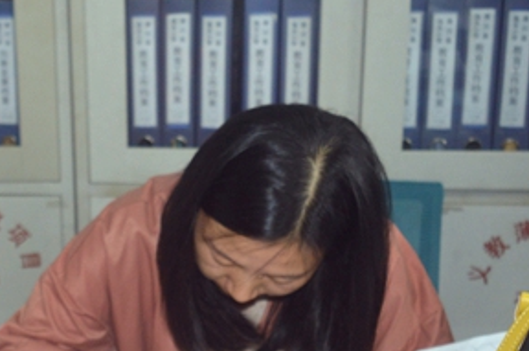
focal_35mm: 75
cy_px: 345
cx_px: 31
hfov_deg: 26.0
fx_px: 1100
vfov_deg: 17.7
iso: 400
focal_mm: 18
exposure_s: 1/60
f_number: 3.5
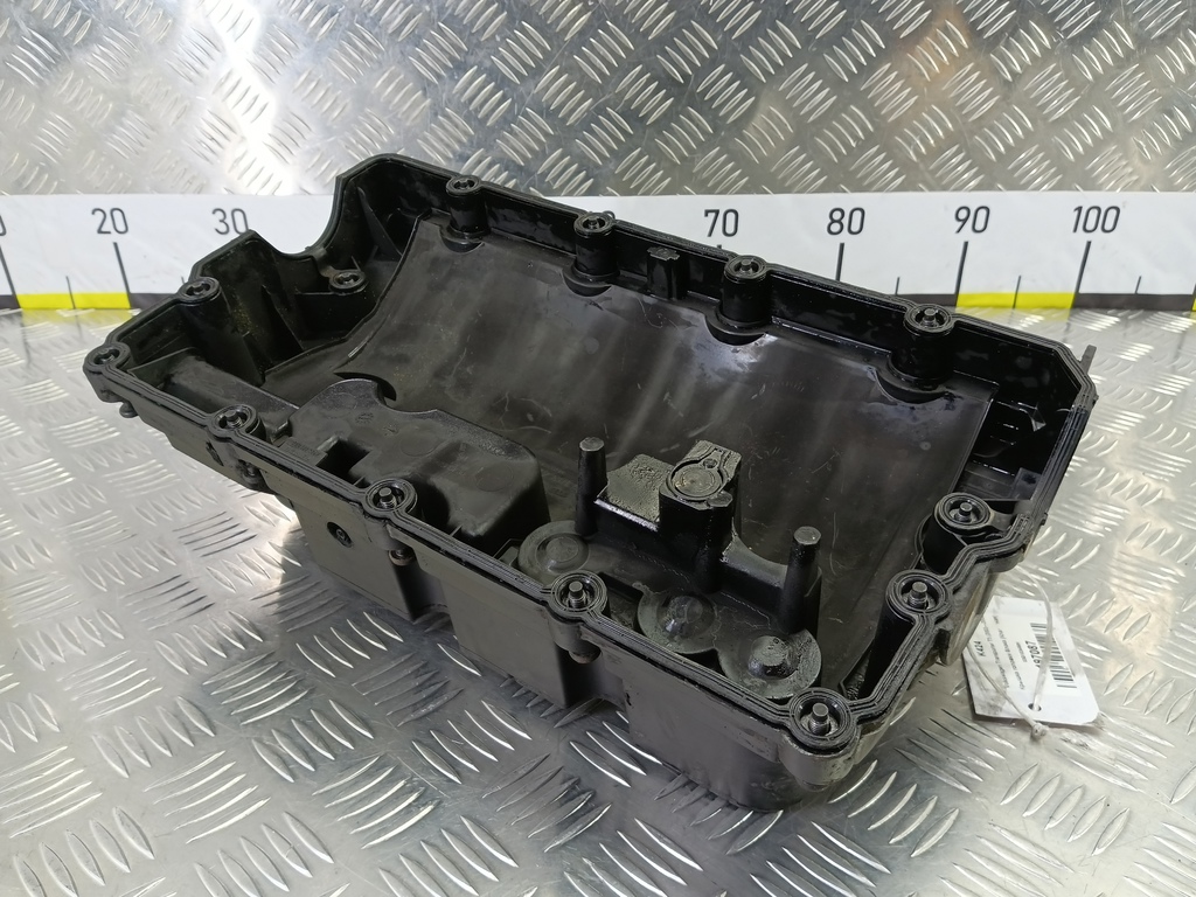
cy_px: 448
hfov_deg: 73.9
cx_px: 598
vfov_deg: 58.9
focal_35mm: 23
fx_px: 795
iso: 171
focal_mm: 4.11
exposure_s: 1/33.3
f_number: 1.6
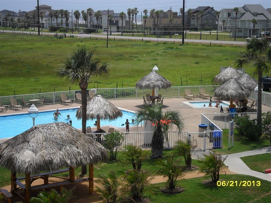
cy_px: 102
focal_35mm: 74
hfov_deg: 26.3
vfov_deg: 19.9
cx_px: 136
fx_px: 579
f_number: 3.9
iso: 100
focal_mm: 13.2
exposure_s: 1/1500
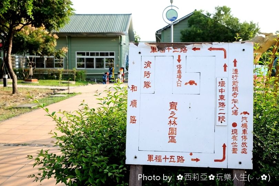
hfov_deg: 53.1
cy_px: 93
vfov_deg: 36.9
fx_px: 279
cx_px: 140
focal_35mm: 36
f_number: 7.1
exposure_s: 1/400
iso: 400
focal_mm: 24.3
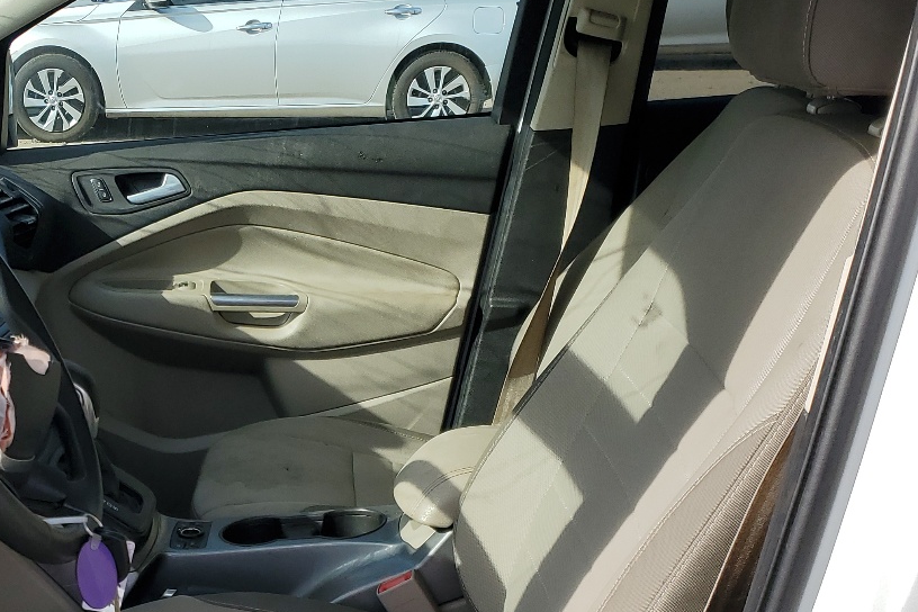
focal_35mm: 53
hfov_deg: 36.6
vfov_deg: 24.5
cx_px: 225
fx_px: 1351
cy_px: 588
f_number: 1.5
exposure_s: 1/2500
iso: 50
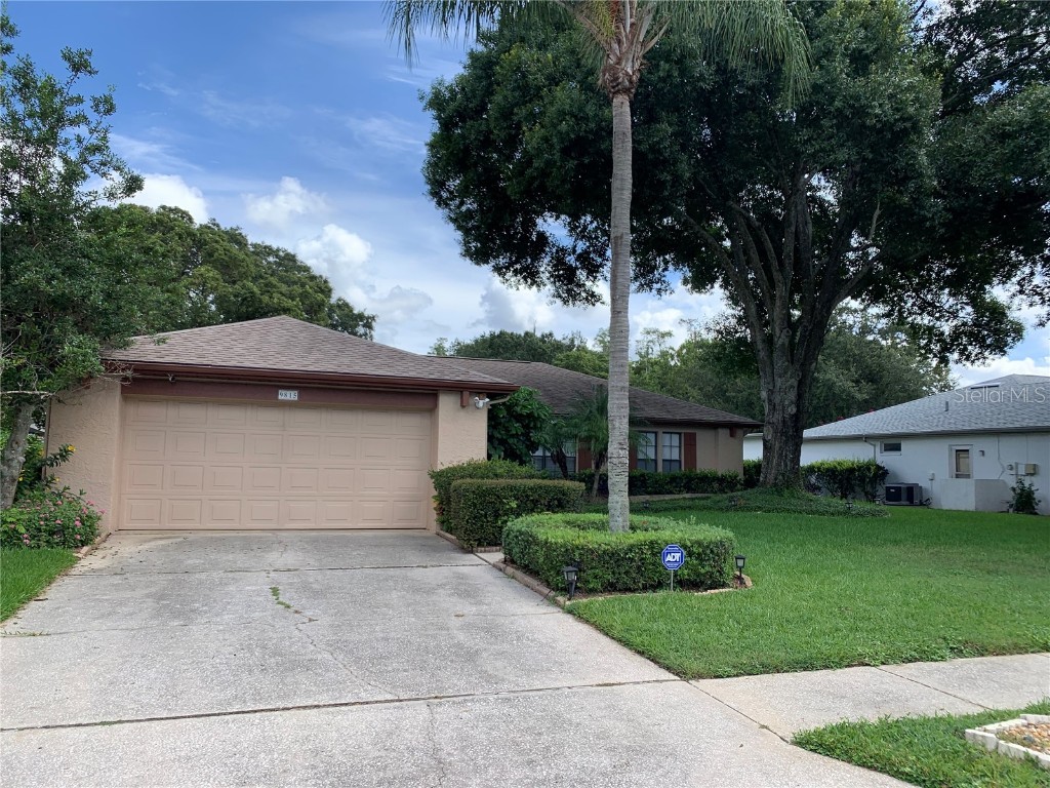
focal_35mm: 26
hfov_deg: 67.3
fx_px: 789
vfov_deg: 53.1
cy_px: 394
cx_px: 525
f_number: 1.8
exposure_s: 1/1136
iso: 25
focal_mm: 4.25
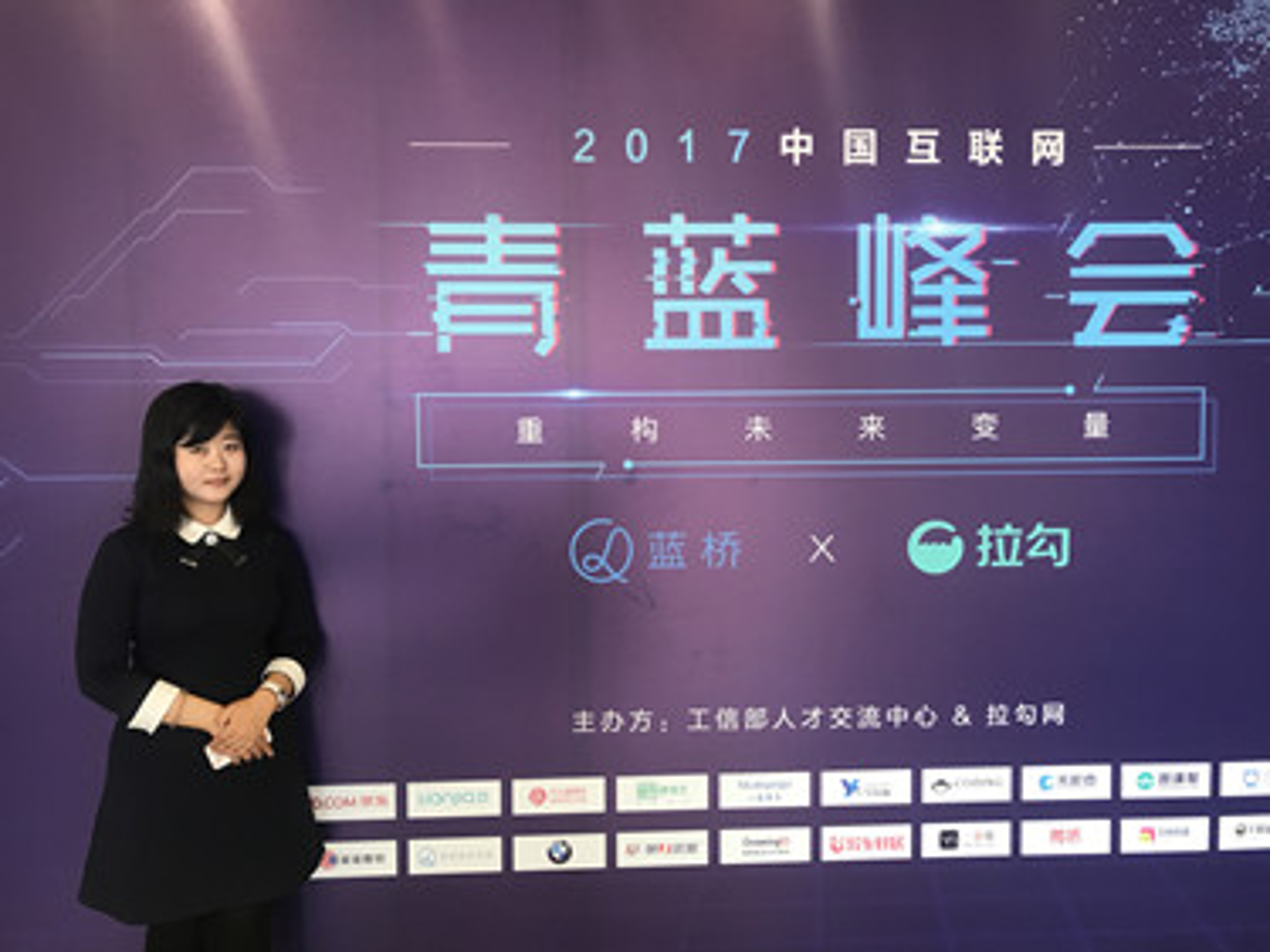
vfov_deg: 49.7
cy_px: 476
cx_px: 635
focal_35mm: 28
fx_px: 1027
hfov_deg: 63.5
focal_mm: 3.99
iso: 32
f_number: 1.8
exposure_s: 1/33
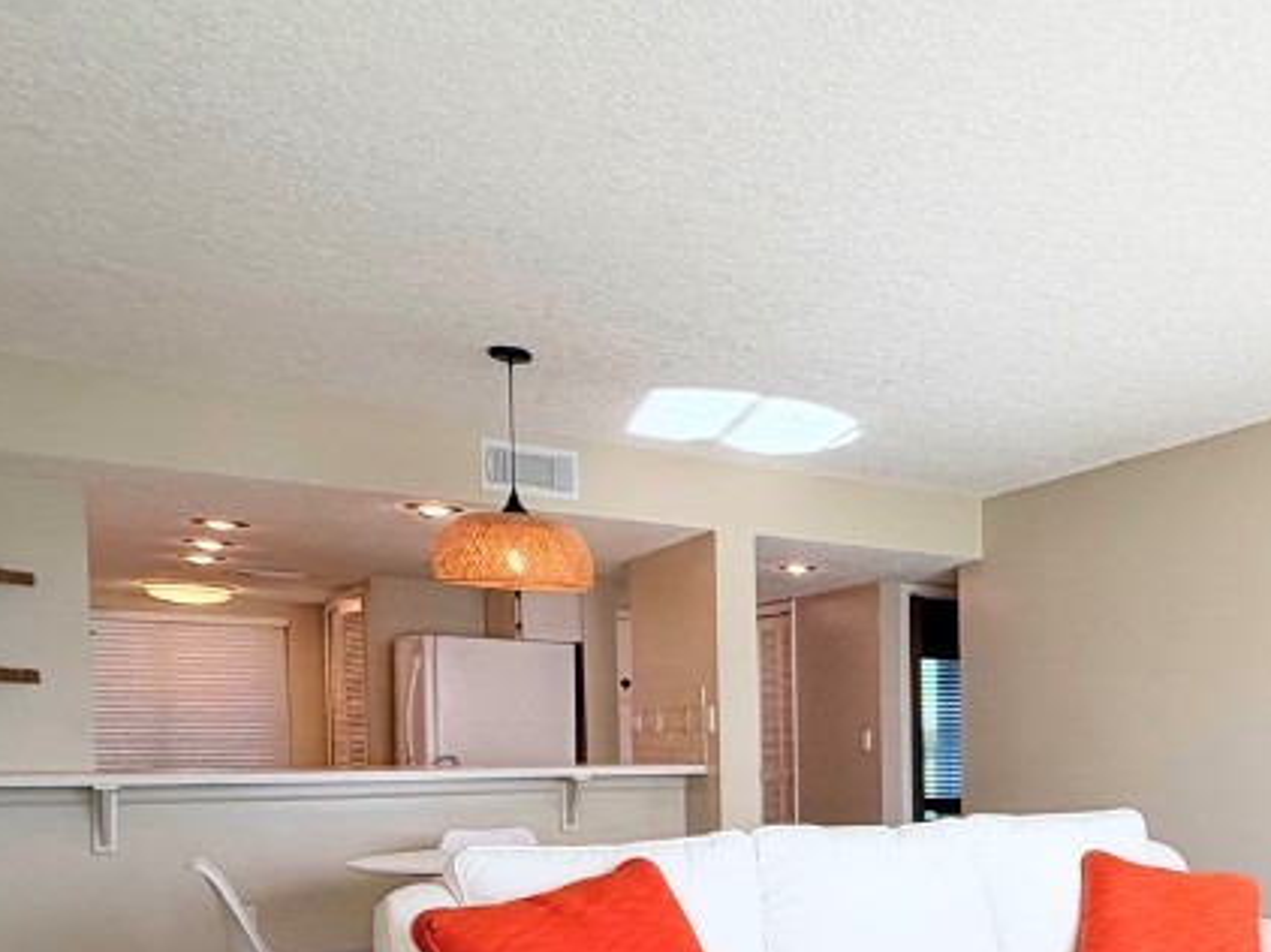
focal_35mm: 34
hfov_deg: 46.3
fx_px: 1248
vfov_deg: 39.7
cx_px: 1238
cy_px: 789
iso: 50
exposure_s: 1/121
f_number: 2.2
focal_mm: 2.22
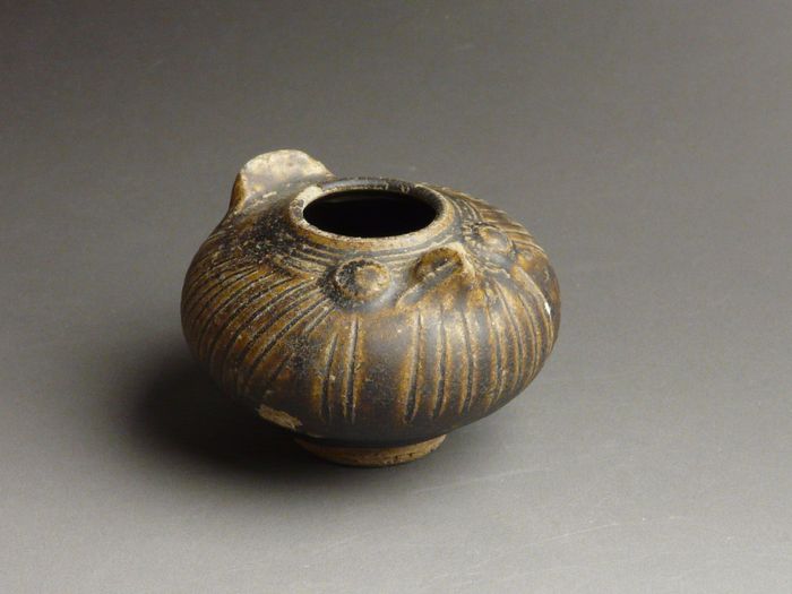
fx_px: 2585
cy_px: 297
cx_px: 396
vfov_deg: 13.1
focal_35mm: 113
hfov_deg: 17.4
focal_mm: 11.7
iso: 200
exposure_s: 1/25
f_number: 3.2
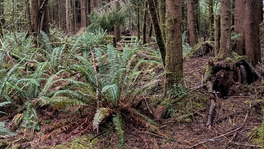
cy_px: 24
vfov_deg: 34.2
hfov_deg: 59.0
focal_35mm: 33
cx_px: 105
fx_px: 231
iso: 94
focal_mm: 2.23
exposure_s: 1/53
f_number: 1.95
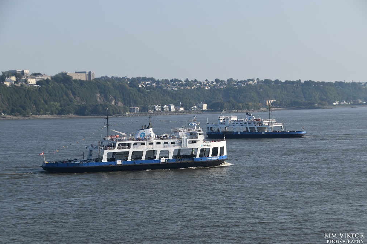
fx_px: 1310
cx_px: 183
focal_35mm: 129
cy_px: 122
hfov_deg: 16.0
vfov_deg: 10.7
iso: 200
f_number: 7.1
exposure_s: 1/800
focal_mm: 85
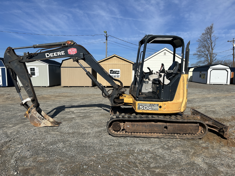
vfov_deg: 53.1
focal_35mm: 26
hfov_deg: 67.3
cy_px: 88
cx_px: 118
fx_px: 177
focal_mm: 5.7
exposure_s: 1/6579
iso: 50
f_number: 1.5
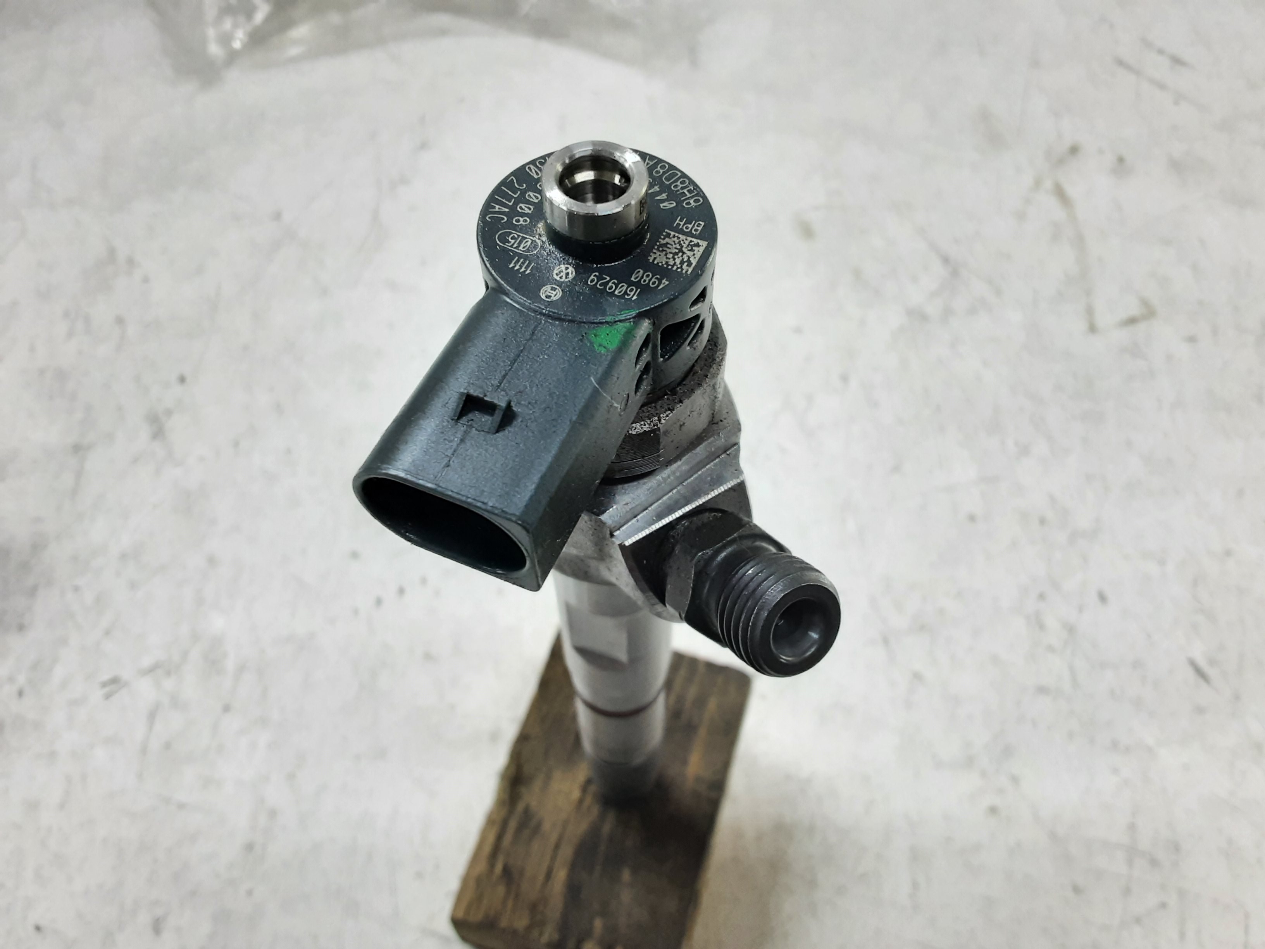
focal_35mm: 27
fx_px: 987
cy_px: 474
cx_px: 632
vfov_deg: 51.4
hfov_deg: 65.3
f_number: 1.9
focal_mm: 2.91
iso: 100
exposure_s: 1/50
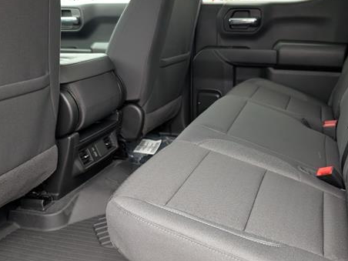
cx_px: 239
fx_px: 342
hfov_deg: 52.6
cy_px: 179
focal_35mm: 34
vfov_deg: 41.1
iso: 606
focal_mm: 6.9
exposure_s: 1/263
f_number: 1.68
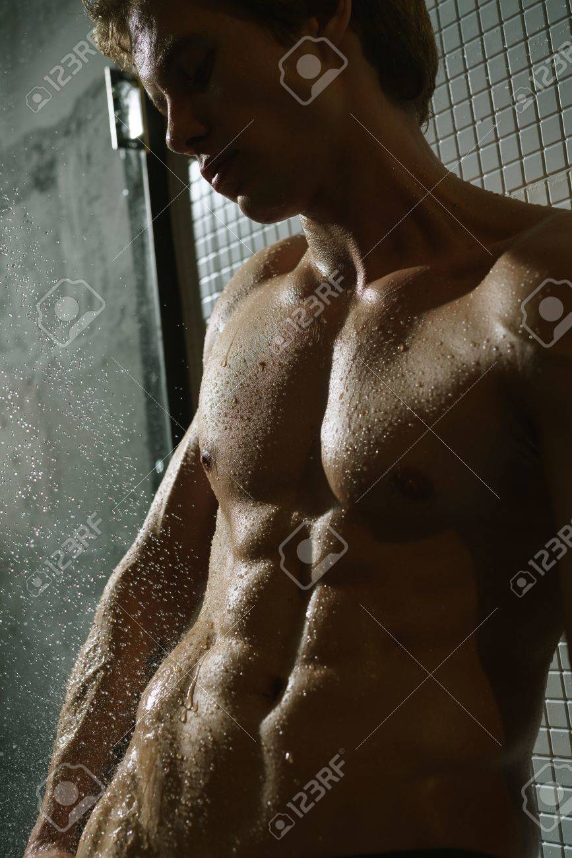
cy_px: 429
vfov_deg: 39.6
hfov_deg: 27.0
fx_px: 1191
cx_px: 286
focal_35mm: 50
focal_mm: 50
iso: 250
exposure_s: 1/80
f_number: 4
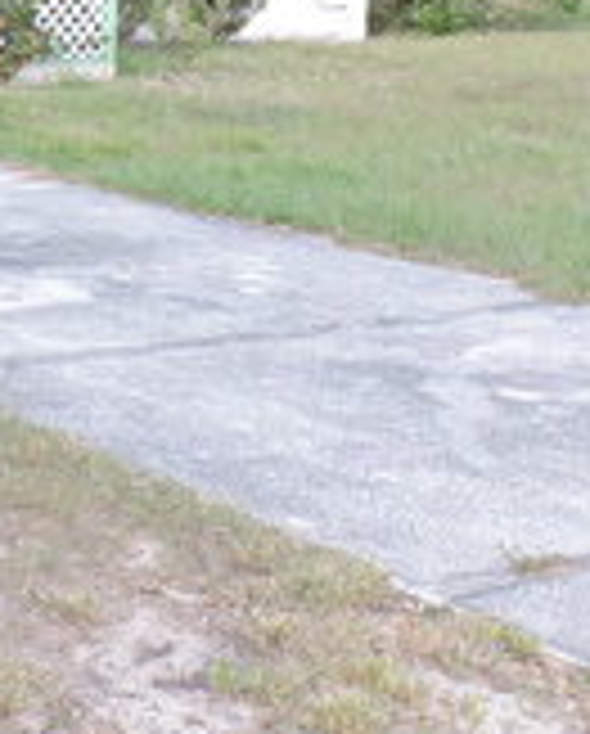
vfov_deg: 18.2
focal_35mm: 101
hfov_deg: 14.7
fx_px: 2198
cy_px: -99
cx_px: -158
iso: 400
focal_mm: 5.9
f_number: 3.2
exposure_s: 1/250
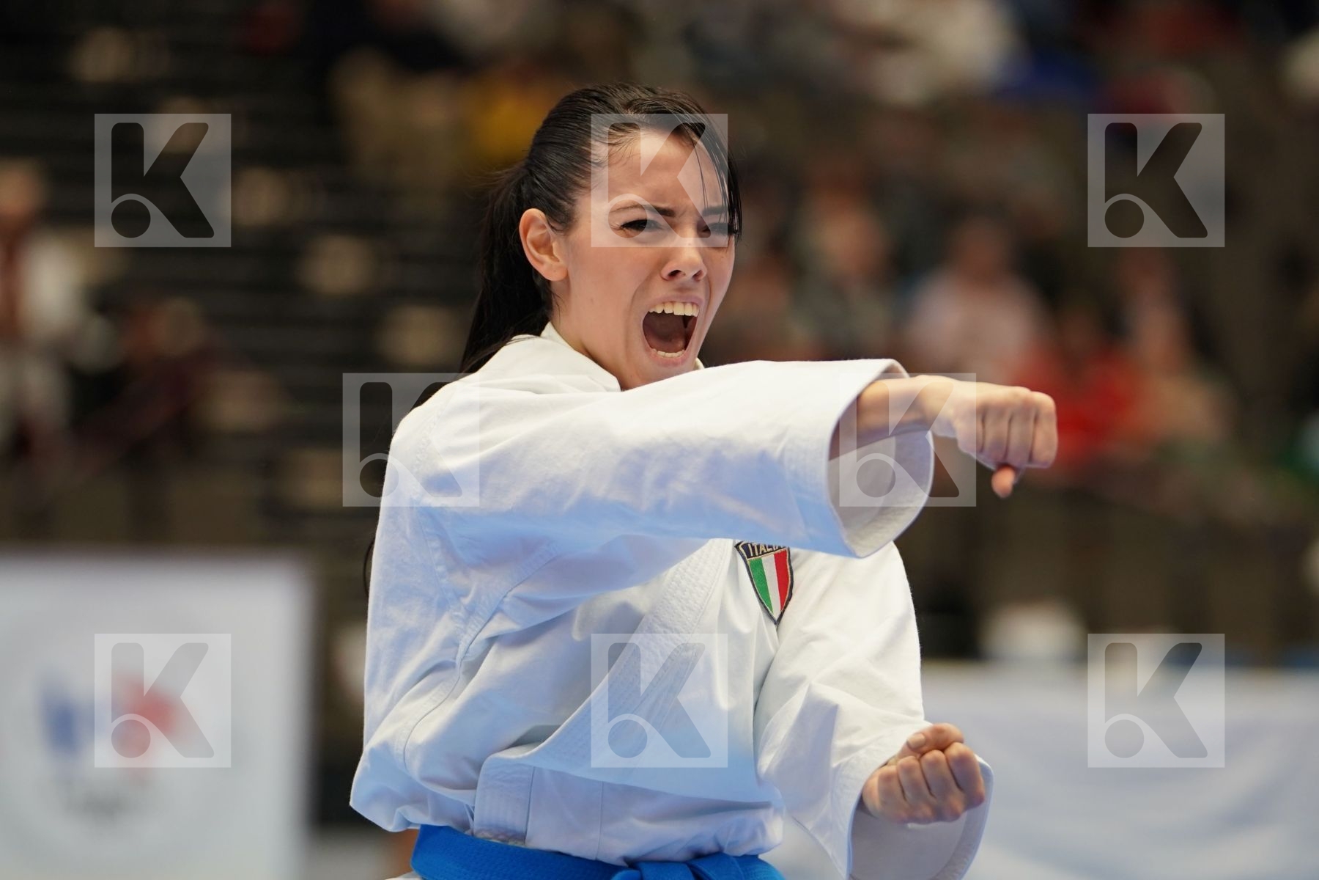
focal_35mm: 243
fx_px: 8903
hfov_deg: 8.5
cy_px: 440
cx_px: 660
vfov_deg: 5.7
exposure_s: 1/320
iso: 800
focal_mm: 162
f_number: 2.8
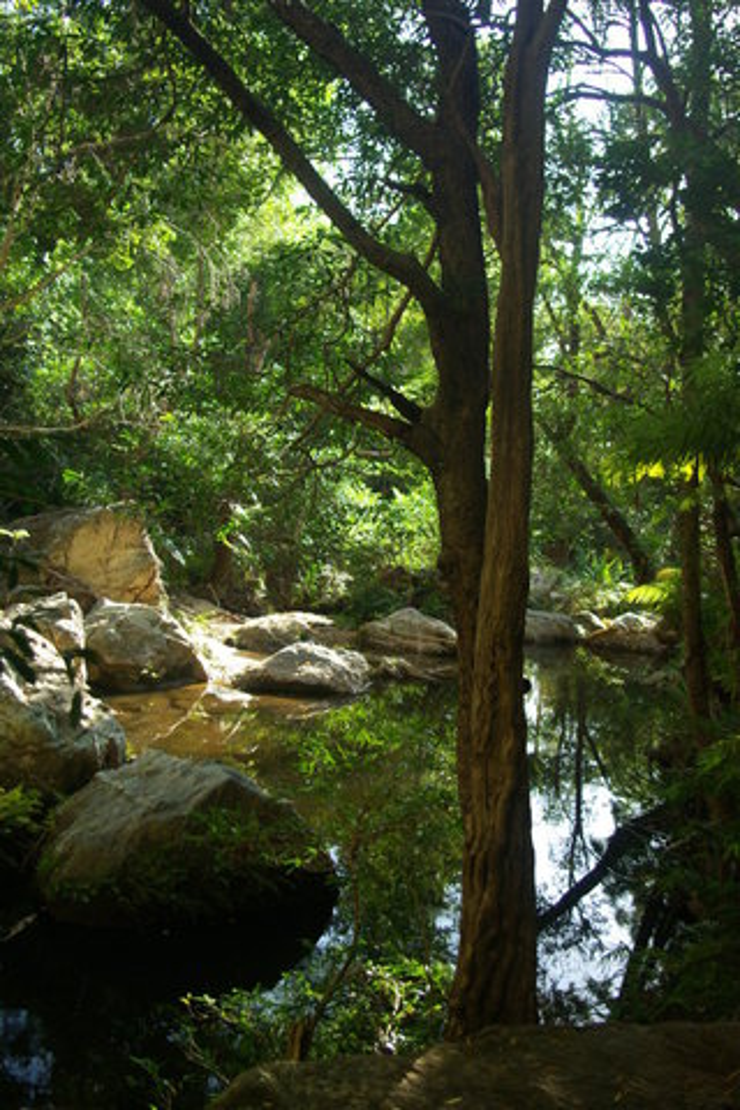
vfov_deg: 42.3
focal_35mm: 46
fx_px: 1434
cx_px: 370
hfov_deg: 28.9
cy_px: 555
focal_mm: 31
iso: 400
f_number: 4.5
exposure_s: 1/45
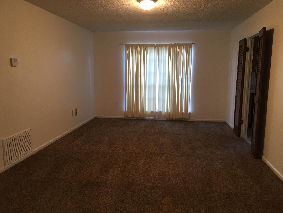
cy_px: 105
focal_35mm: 30
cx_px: 142
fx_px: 245
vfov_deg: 46.8
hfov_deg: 60.0
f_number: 2.2
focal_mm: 4.15
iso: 80
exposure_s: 1/30
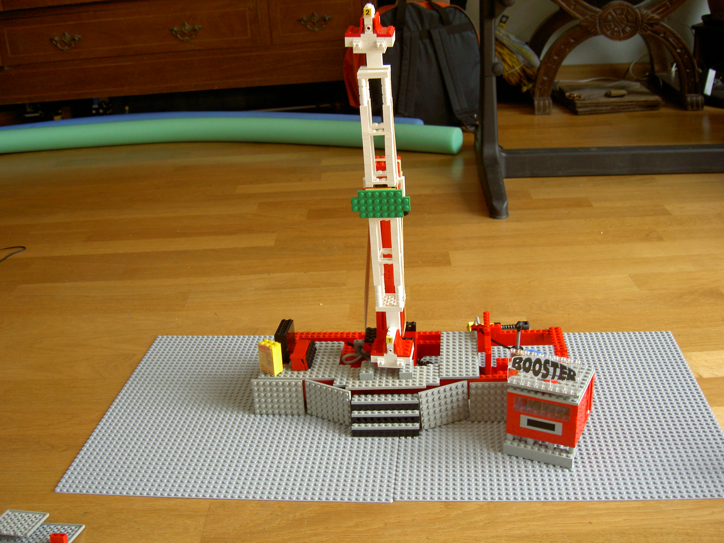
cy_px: 272
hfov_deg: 47.9
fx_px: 816
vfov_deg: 36.8
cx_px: 362
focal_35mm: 39
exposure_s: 1/60
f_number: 2.8
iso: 100
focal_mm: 8
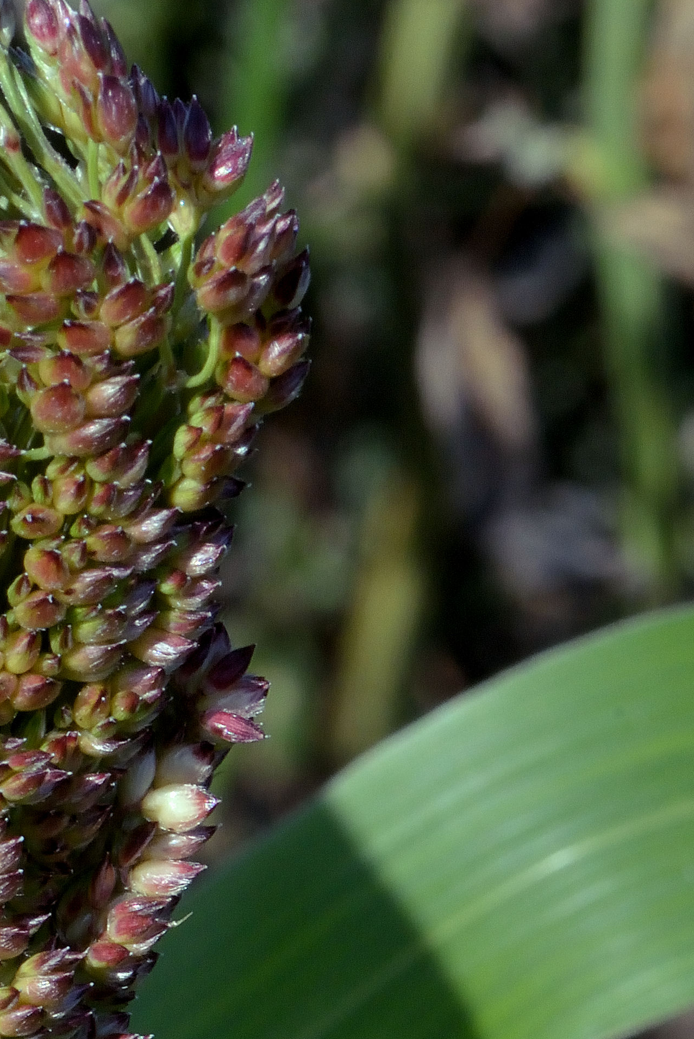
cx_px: -214
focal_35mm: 404
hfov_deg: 3.4
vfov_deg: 5.1
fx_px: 11671
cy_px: 1185
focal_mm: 105
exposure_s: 1/200
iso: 800
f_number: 22
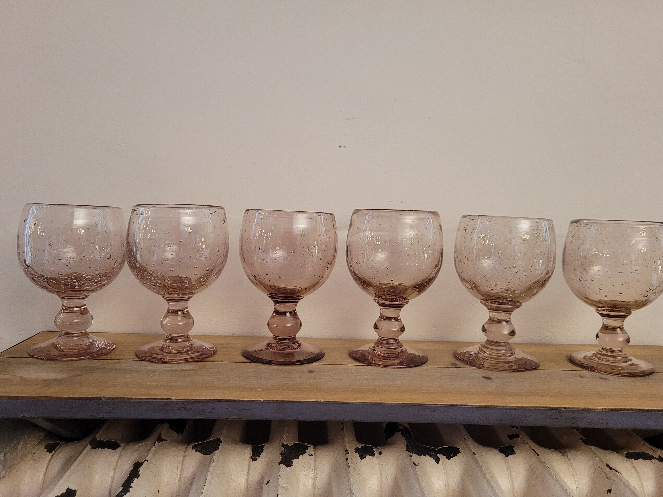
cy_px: 248
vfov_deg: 53.1
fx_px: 498
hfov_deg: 67.3
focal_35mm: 26
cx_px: 332
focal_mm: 5.4
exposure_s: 1/50
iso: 640
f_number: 1.8
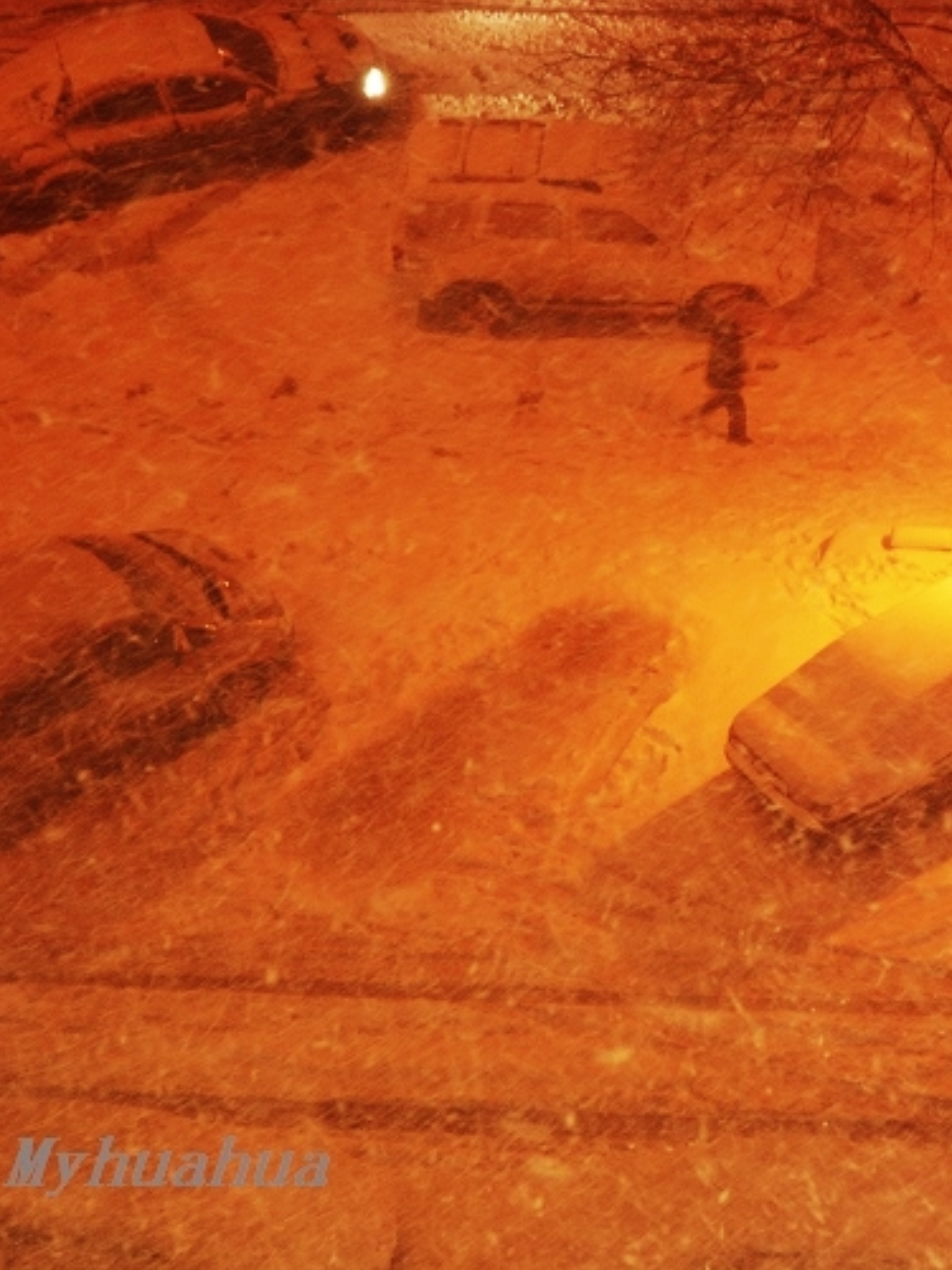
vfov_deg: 15.2
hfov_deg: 11.3
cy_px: 635
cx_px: 878
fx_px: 4767
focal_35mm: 130
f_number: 4.5
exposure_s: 1/15
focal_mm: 60
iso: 500
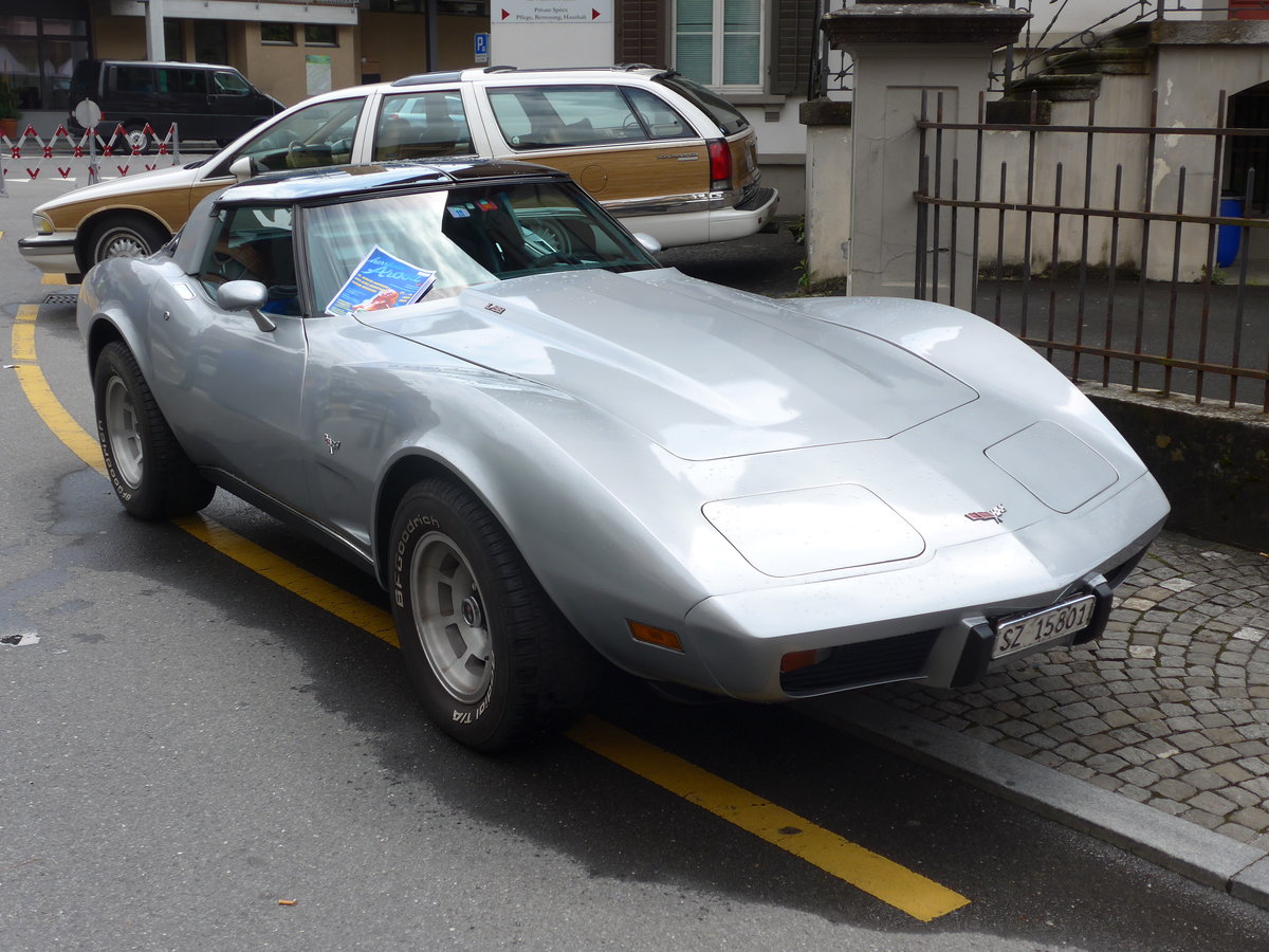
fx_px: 1613
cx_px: 634
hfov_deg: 42.9
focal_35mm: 44
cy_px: 476
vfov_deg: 32.9
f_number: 2.8
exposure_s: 1/1000
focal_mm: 9
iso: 80
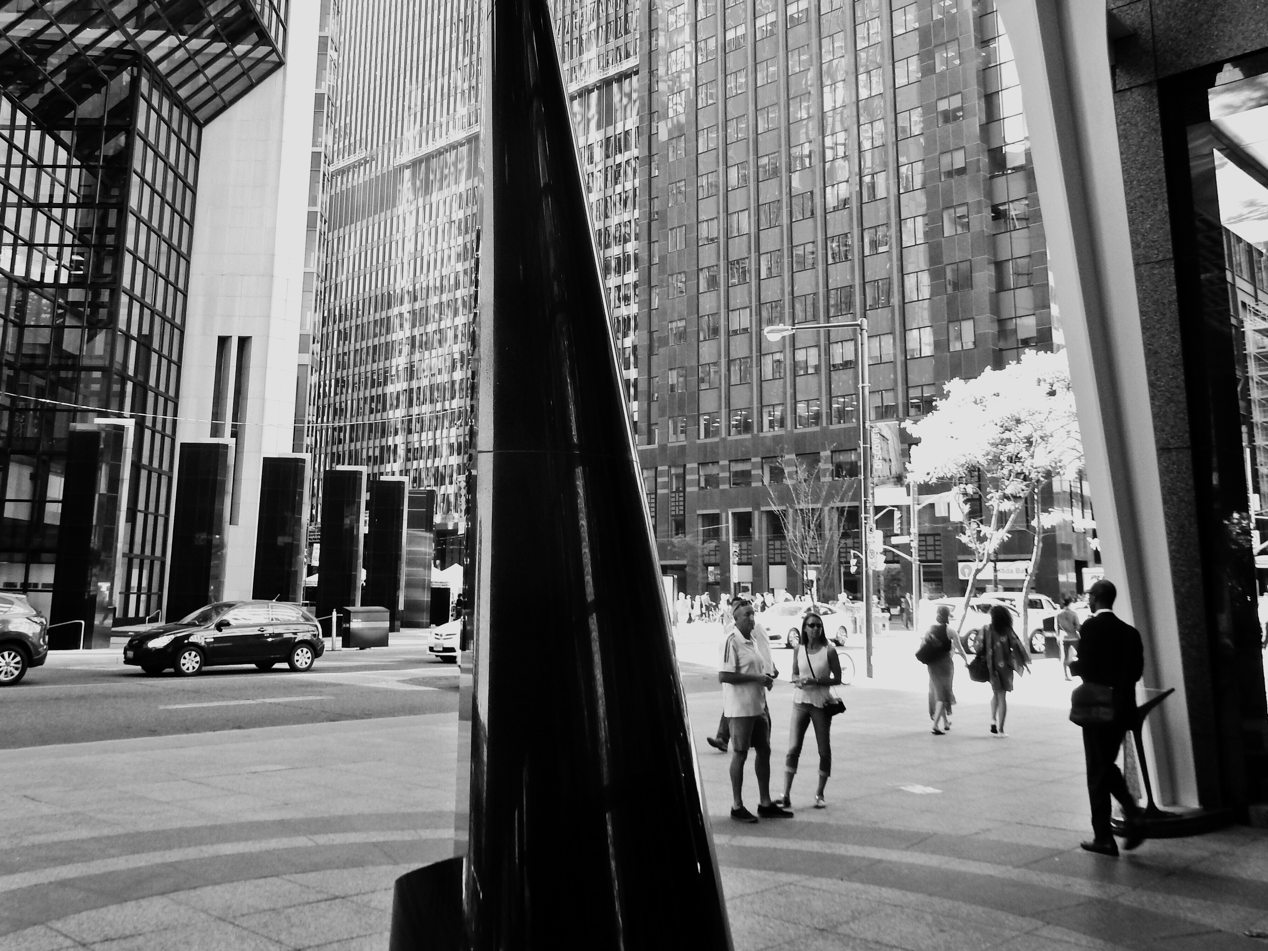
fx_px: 1172
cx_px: 554
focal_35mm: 32
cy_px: 363
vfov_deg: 43.8
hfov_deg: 56.6
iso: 125
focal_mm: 4.5
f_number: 3.7
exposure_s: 1/60
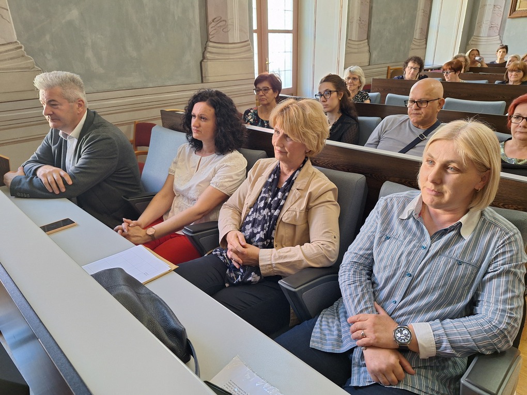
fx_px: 350
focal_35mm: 23
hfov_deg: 73.9
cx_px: 264
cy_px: 198
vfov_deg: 58.9
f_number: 1.8
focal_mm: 5.54
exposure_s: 1/50
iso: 160
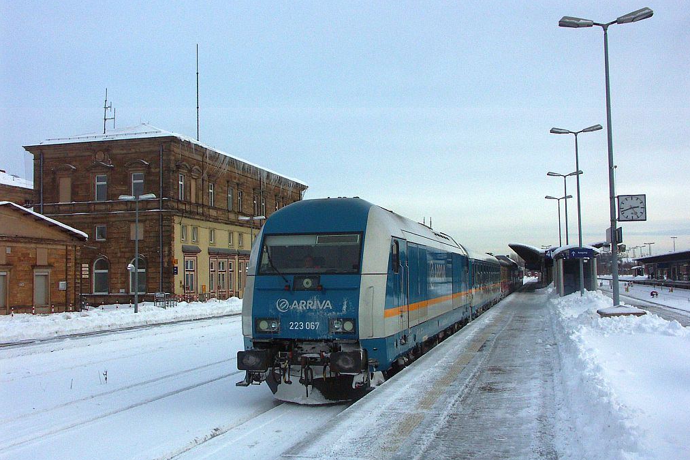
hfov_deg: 47.4
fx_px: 786
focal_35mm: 41
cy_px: 239
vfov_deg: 32.6
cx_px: 348
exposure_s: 1/640
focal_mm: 10.04
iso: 100
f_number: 6.3
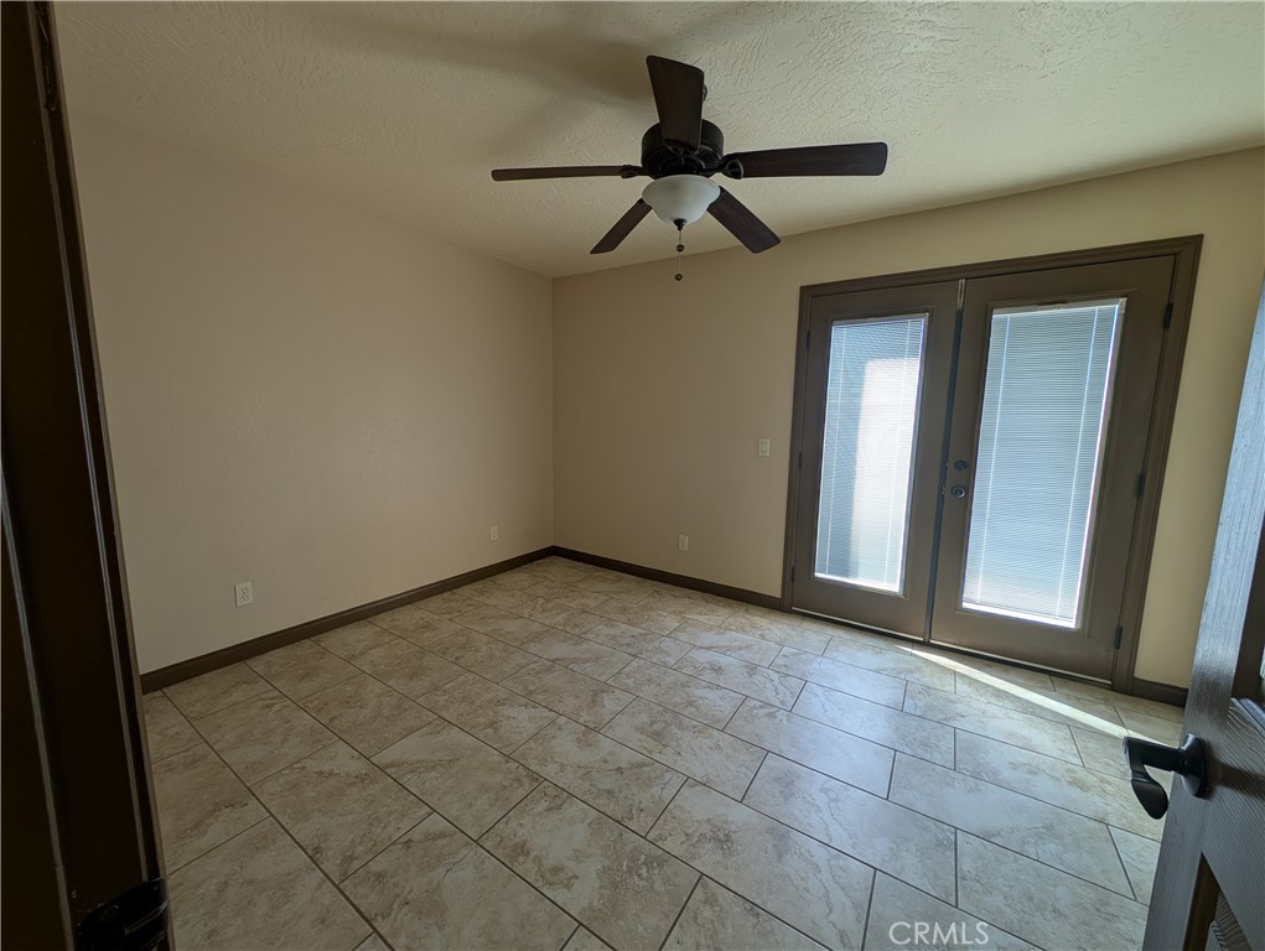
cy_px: 476
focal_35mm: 12
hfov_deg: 110.5
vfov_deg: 94.6
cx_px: 632
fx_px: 439
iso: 47
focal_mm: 2.23
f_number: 1.95
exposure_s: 1/185
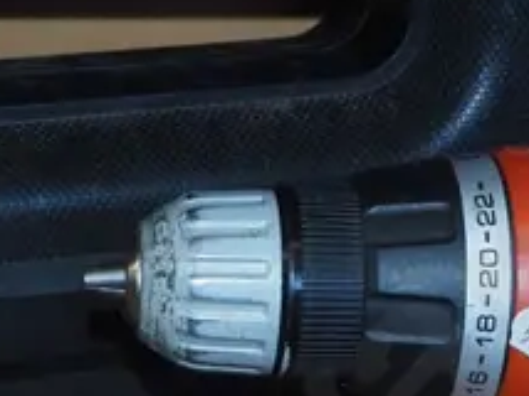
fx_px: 2045
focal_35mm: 134
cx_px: 331
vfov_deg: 10.9
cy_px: 438
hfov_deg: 14.7
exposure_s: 1/160
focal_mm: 14
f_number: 5.6
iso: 1600
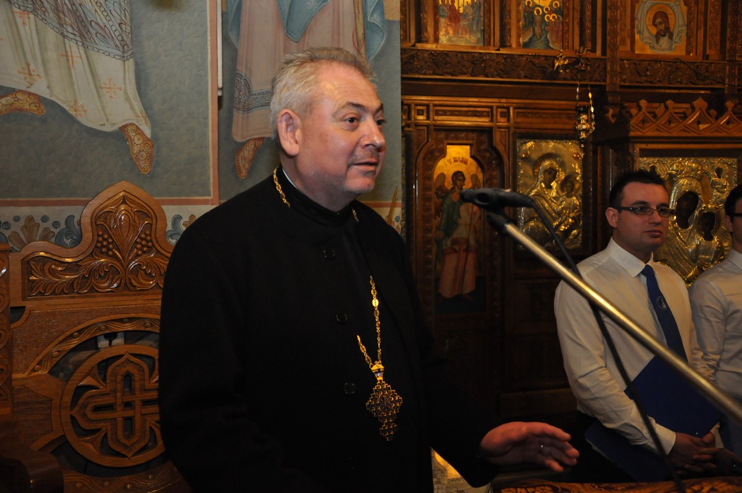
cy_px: 246
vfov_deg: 36.8
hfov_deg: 53.2
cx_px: 371
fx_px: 741
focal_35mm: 36
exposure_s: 1/100
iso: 1600
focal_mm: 24
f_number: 4
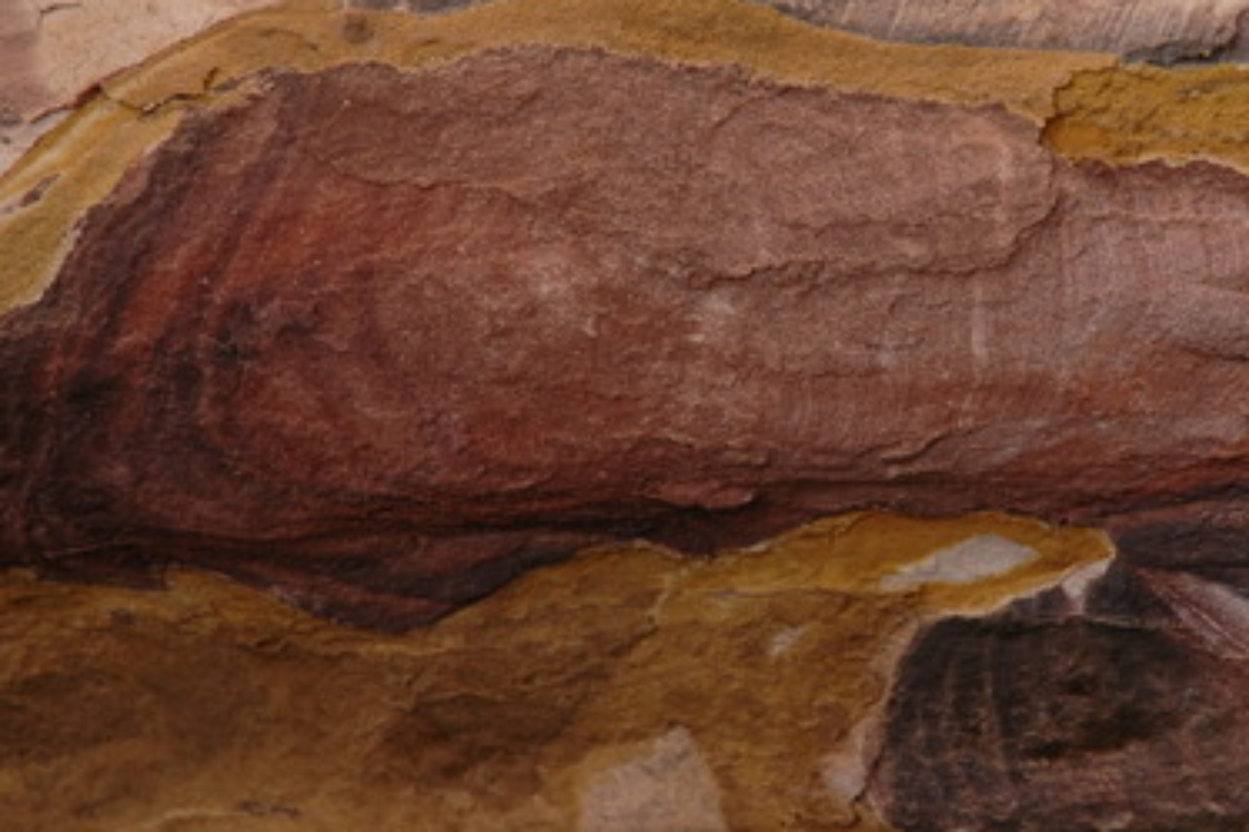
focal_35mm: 202
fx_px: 7005
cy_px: 259
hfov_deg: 10.2
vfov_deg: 6.8
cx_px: 1015
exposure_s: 1/80
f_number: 4.5
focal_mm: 70
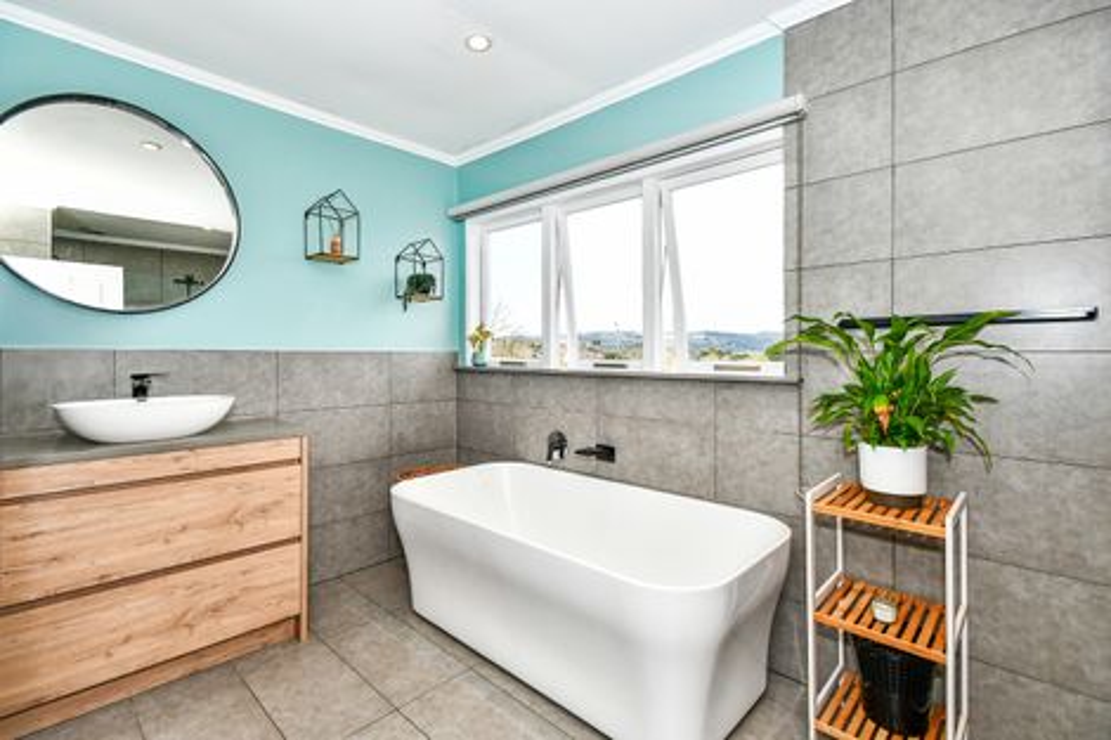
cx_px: 556
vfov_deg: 77.3
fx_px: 463
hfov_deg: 100.4
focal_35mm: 15
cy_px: 370
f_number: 10
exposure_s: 1/160
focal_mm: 10
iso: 800
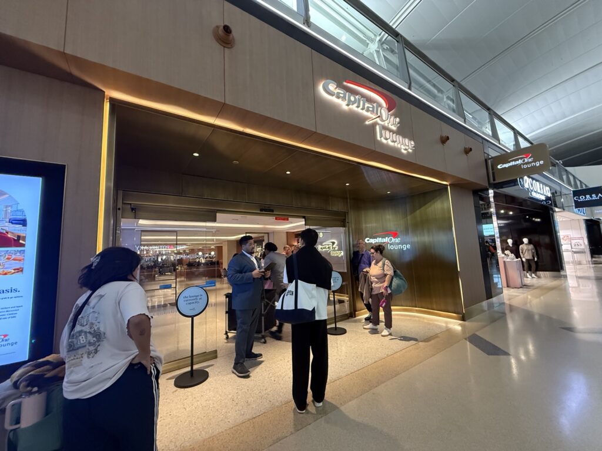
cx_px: 301
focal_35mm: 14
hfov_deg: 102.1
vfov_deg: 85.7
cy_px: 226
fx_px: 243
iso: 640
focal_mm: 2.22
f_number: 2.2
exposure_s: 1/60
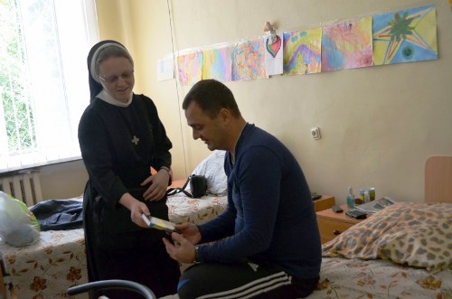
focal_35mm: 42
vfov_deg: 31.7
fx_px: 526
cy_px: 150
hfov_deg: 46.5
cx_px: 226
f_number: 4.5
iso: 1600
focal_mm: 28
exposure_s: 1/80
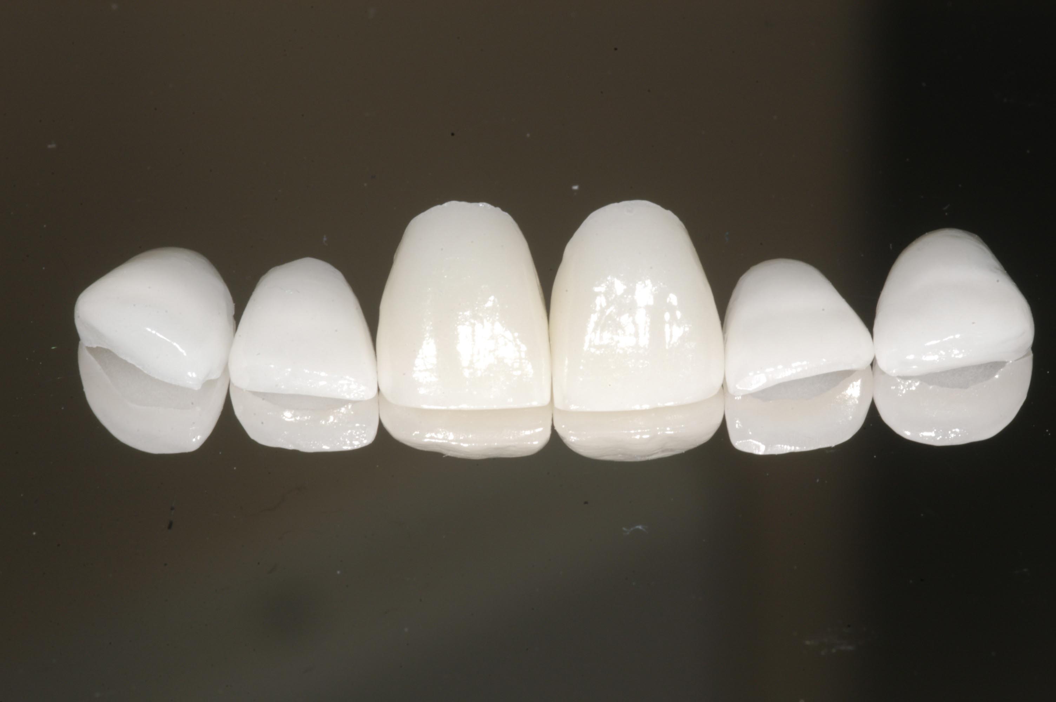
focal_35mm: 158
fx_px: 4616
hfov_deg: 13.1
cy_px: 351
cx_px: 528
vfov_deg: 8.7
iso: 200
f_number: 32
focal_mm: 105
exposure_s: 1/60
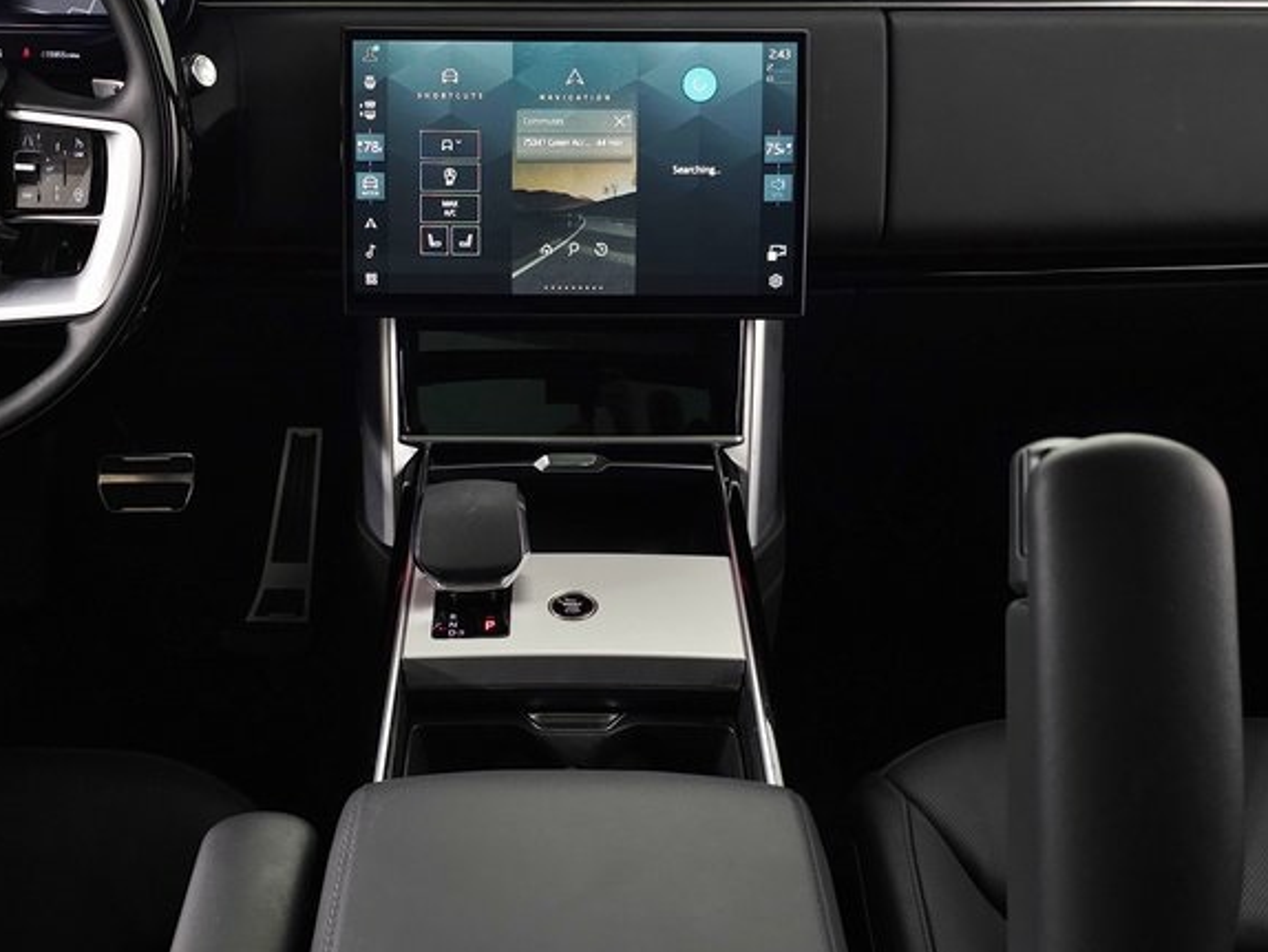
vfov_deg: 35.1
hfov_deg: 45.7
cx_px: 552
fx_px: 1502
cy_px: 509
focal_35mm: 41
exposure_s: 1/60
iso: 125
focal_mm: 6.3
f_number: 1.7
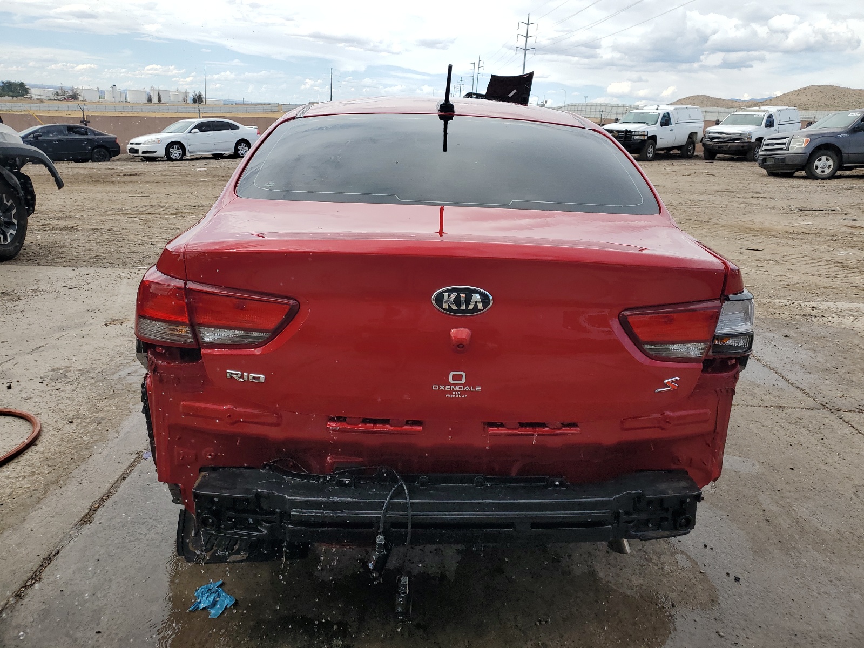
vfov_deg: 53.1
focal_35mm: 26
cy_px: 324
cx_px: 432
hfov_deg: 67.3
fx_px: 649
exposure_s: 1/2000
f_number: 1.5
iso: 50
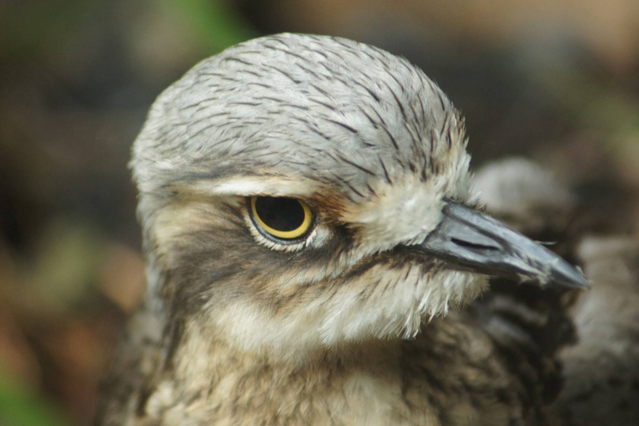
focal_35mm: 452
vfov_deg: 3.0
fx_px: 8022
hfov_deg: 4.6
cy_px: 213
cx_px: 320
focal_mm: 300
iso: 800
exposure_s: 1/40
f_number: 5.6
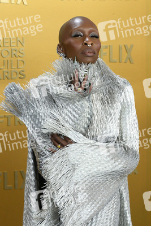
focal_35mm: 90
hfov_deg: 15.2
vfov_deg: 22.6
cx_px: 76
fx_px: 566
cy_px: 113
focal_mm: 90
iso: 2500
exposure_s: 1/250
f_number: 6.3
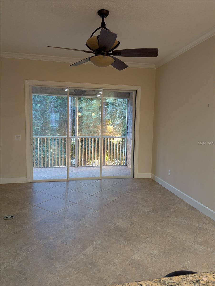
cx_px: 108
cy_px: 143
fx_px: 198
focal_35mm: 24
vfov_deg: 71.5
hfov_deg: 56.9
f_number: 1.85
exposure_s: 1/120
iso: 996
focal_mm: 6.81
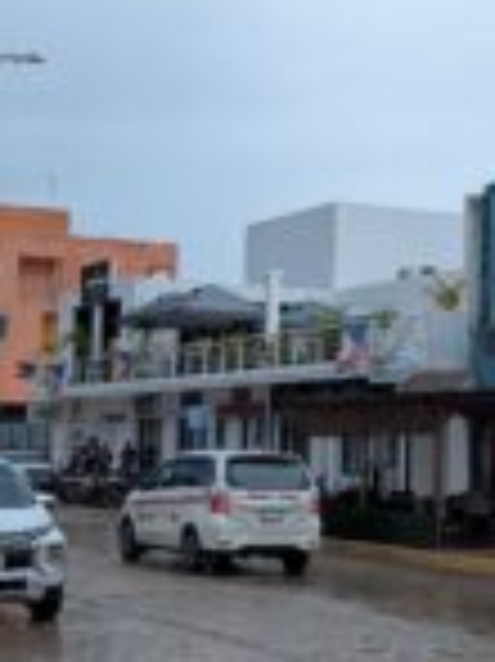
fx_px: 1718
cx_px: 495
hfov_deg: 16.1
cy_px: 324
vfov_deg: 21.8
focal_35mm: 90
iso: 48
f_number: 1.85
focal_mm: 6.81
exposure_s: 1/1381
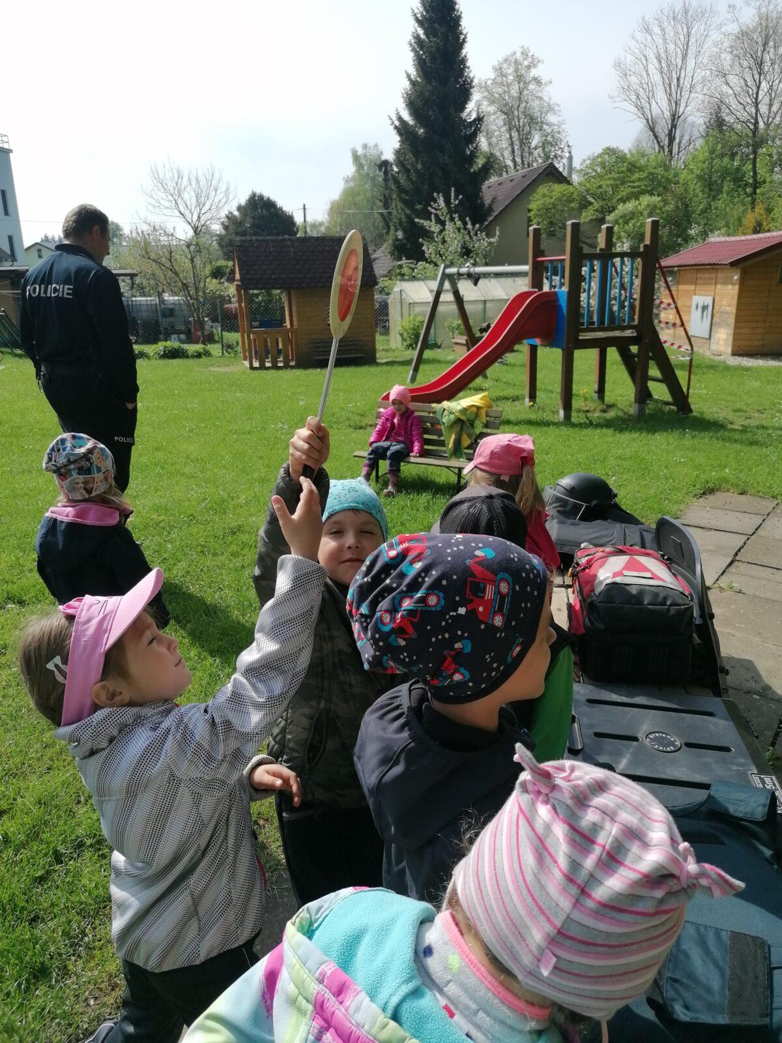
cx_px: 391
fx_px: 813
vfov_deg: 65.3
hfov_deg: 51.4
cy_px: 522
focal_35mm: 27
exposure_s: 1/1333
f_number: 1.8
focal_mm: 4.75
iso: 50
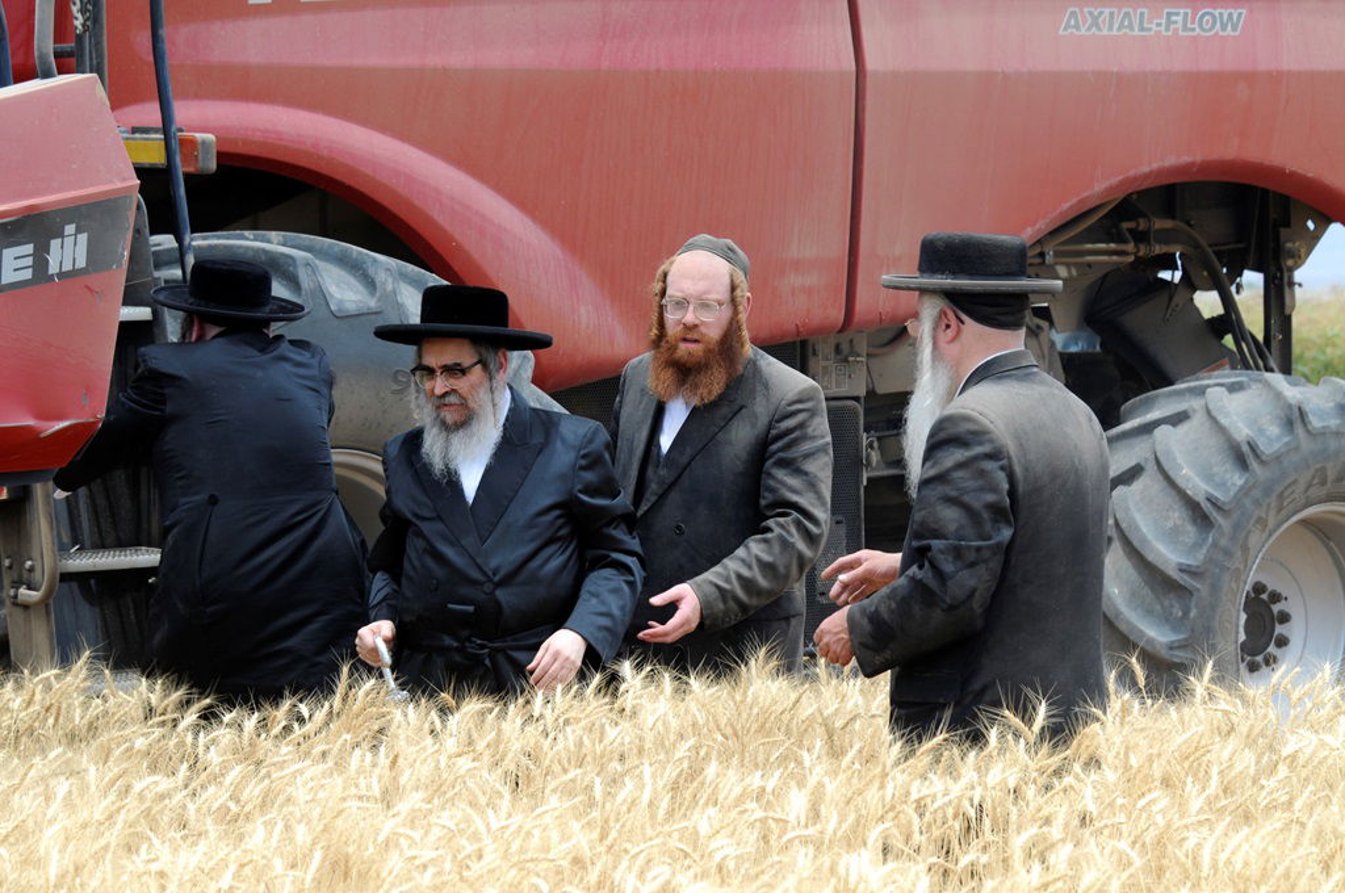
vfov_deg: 9.1
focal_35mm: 150
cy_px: 446
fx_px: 5597
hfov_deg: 13.7
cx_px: 672
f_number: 6.3
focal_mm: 100
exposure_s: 1/160
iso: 250
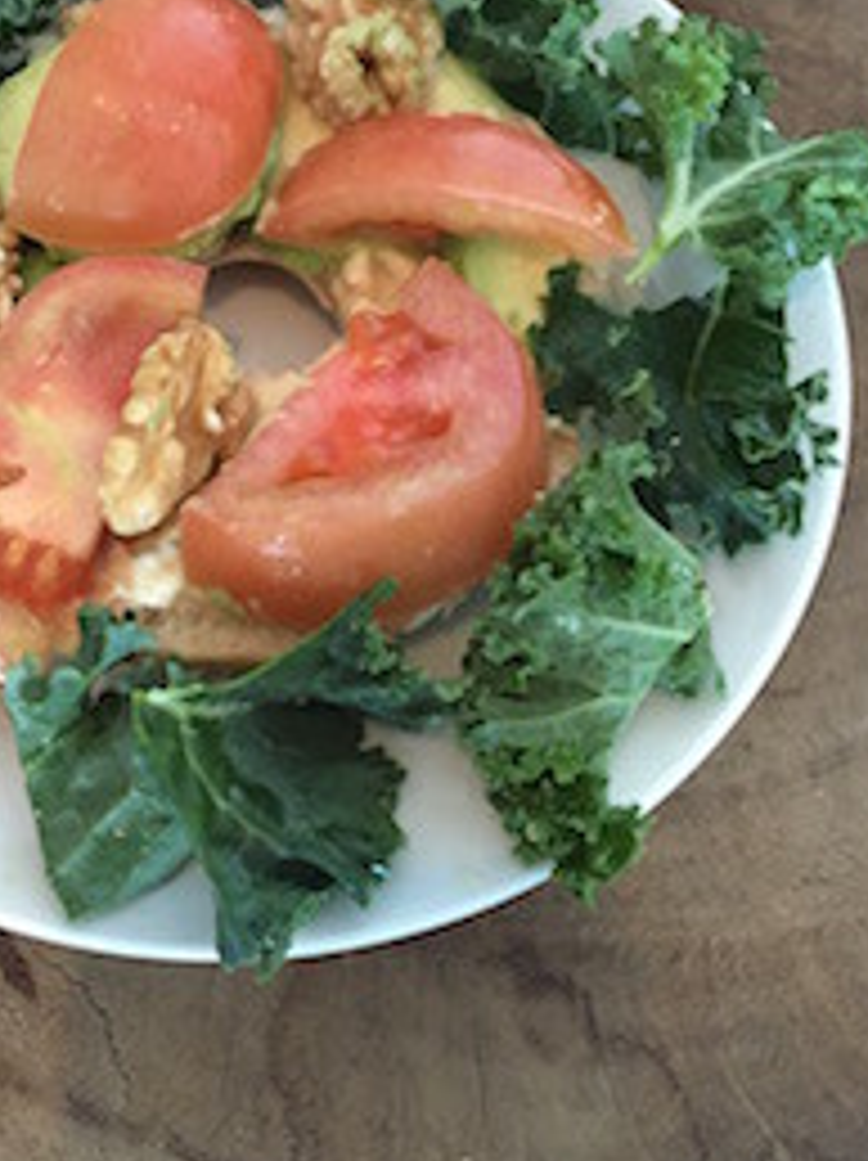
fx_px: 1507
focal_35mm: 45
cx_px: 238
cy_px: 320
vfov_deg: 41.1
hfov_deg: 31.7
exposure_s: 1/17
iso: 250
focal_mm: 4.15
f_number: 2.2
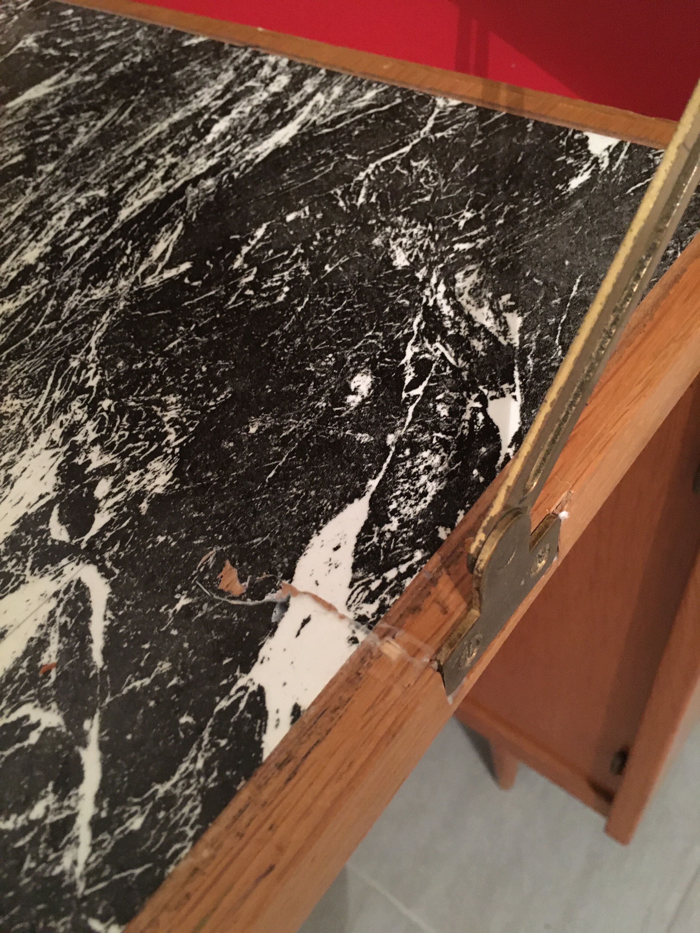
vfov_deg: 61.7
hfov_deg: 48.2
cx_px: 350
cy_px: 466
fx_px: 782
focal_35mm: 29
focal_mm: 4.15
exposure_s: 1/15
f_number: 2.2
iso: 500
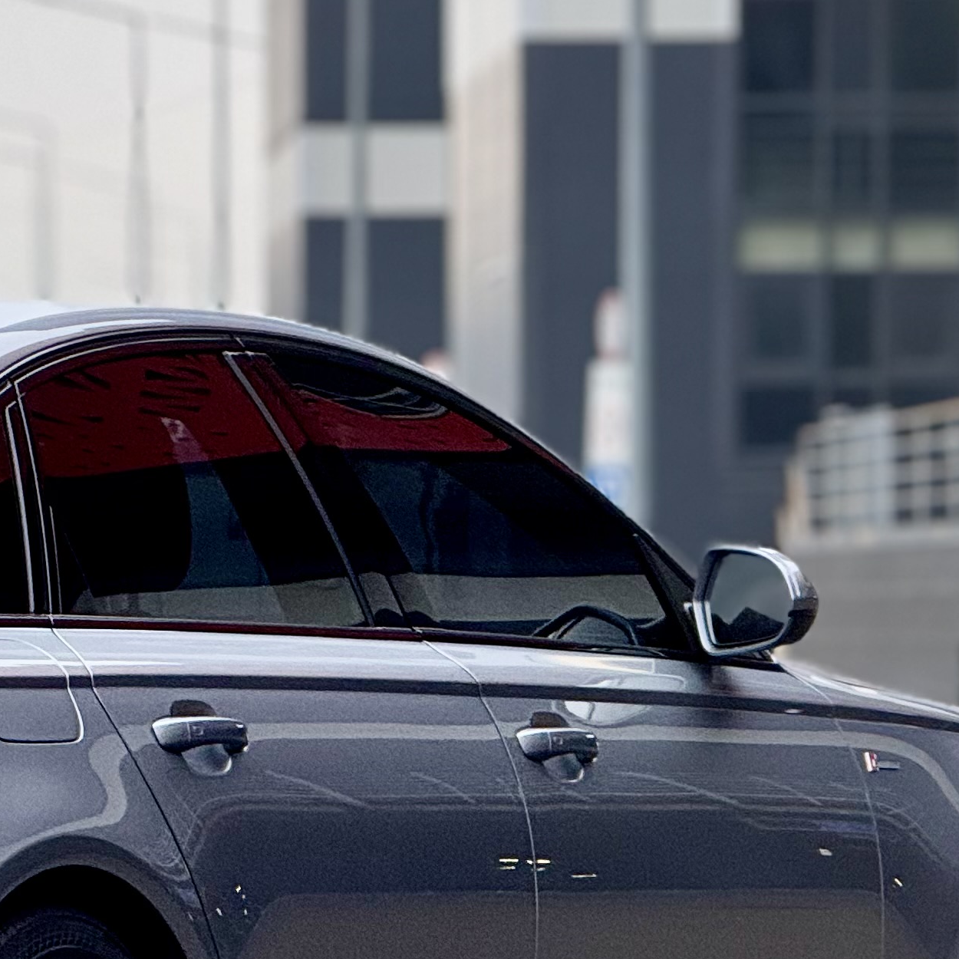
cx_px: -176
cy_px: 766
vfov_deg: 5.1
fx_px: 10719
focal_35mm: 342
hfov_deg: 5.1
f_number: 2.8
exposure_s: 1/99
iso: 80
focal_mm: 15.66
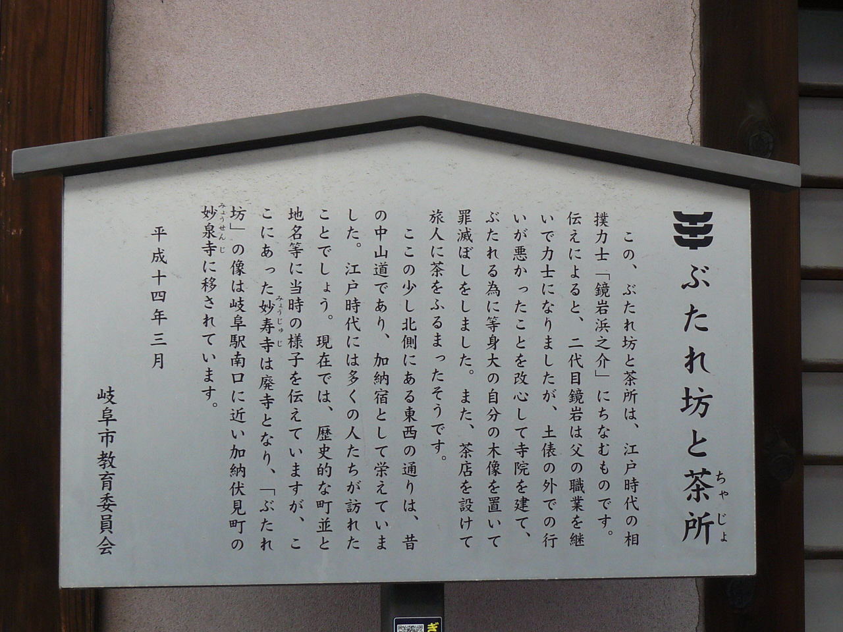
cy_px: 316
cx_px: 422
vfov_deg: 18.4
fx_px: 1948
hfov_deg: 24.4
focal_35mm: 80
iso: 100
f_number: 4
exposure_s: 1/160
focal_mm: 8.8
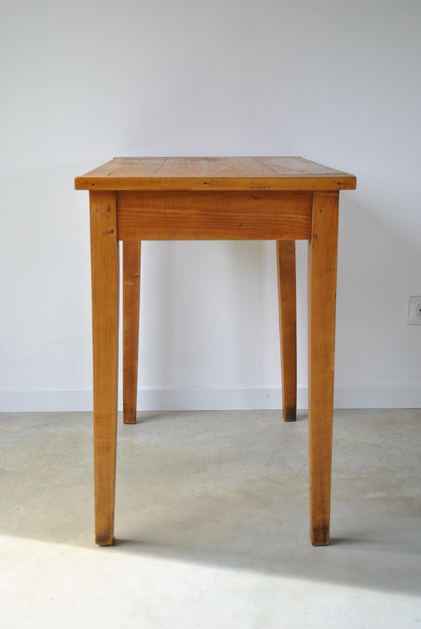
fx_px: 839
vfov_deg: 41.1
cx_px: 210
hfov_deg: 28.2
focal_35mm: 48
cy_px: 314
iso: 100
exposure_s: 1/100
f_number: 5.6
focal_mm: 32
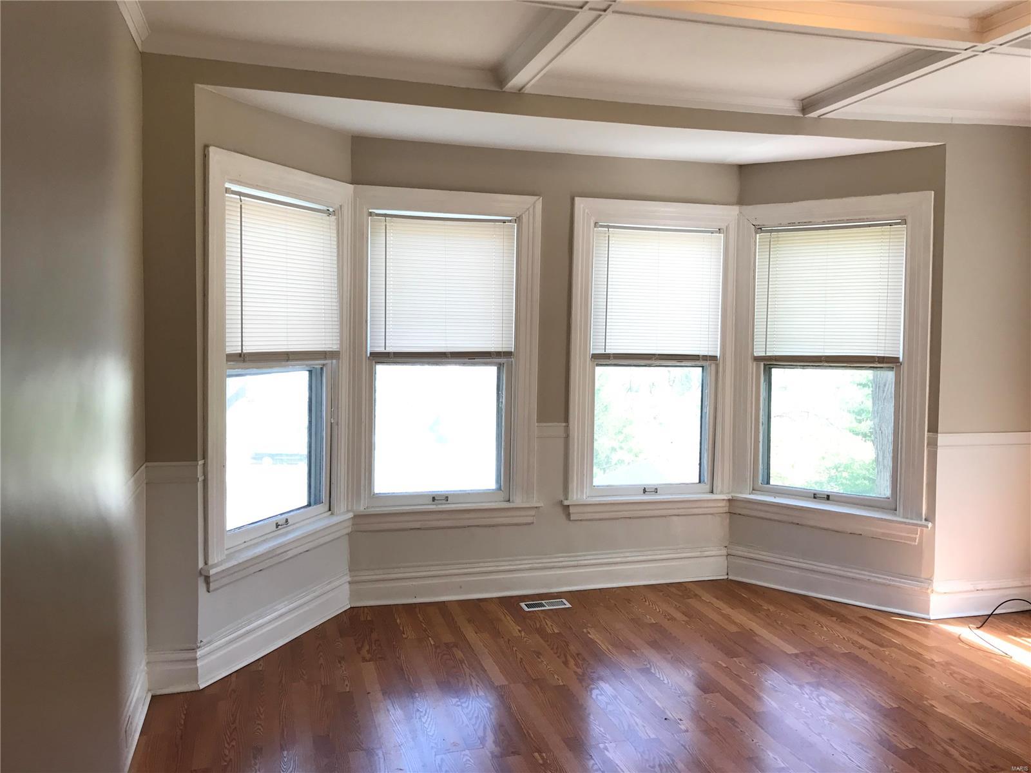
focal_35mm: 28
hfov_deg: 63.4
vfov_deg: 49.7
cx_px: 516
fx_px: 834
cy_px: 386
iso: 25
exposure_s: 1/60
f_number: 1.8
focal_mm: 3.99
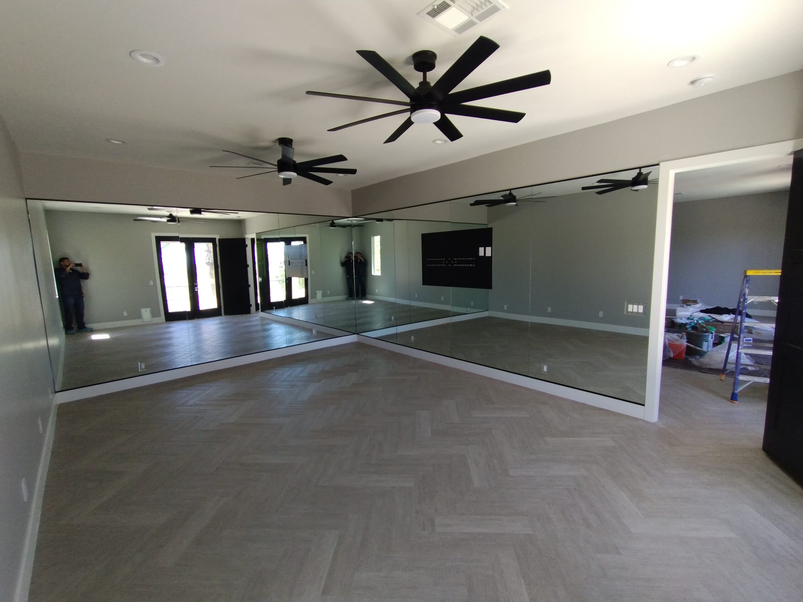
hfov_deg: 94.5
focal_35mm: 16
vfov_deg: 78.1
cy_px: 301
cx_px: 402
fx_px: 371
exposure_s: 1/60
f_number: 2.2
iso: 101
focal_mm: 1.66
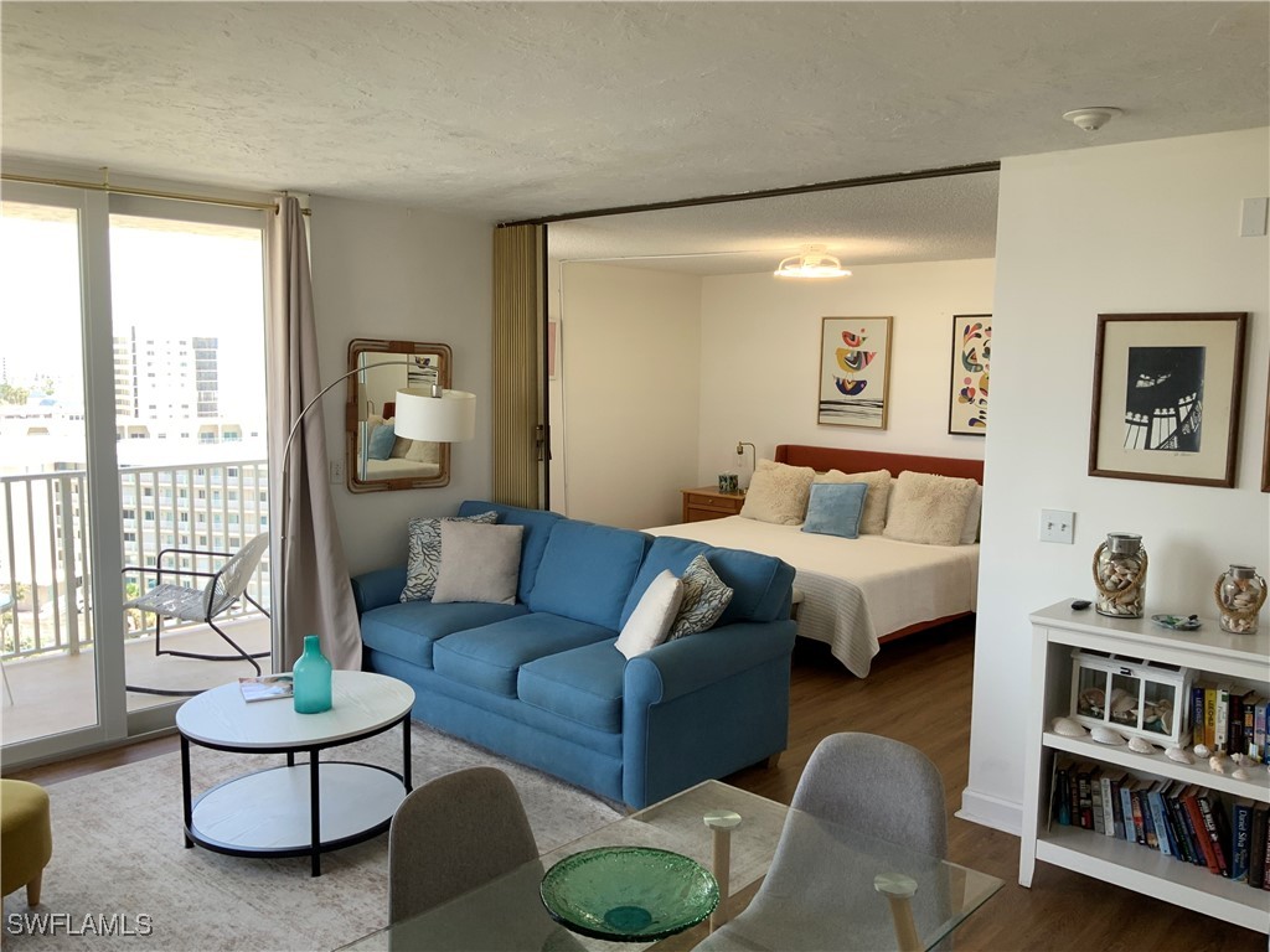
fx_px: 1064
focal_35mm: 29
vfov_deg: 48.2
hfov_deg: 61.7
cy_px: 476
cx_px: 635
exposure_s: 1/120
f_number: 1.8
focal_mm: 3
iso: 40
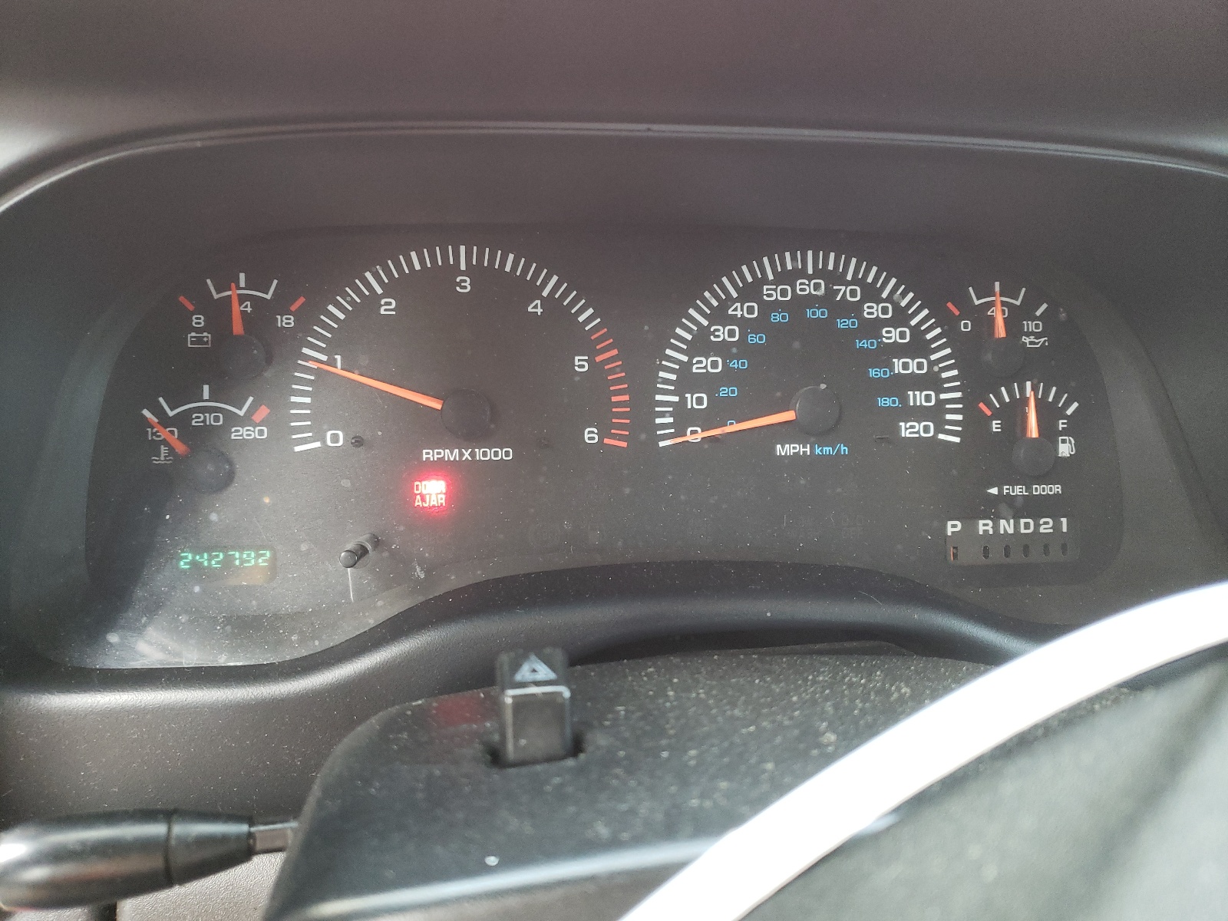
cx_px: 614
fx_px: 922
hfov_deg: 67.3
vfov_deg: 53.1
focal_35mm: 26
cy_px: 460
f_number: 1.5
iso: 182
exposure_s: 1/60.2
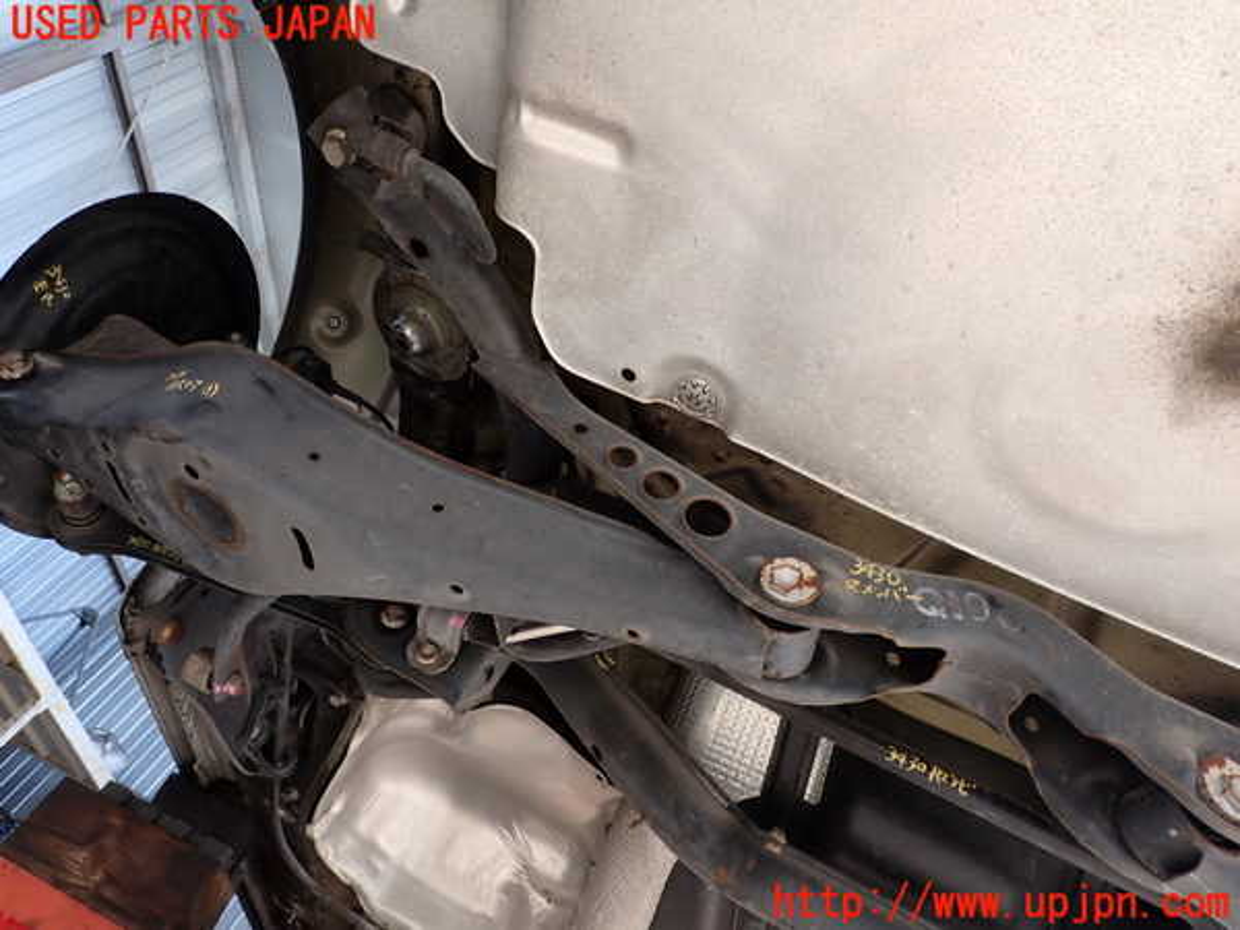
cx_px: 620
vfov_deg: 54.9
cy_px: 465
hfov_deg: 69.4
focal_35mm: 25
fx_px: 896
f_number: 2.8
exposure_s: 1/100
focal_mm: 4.5
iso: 100
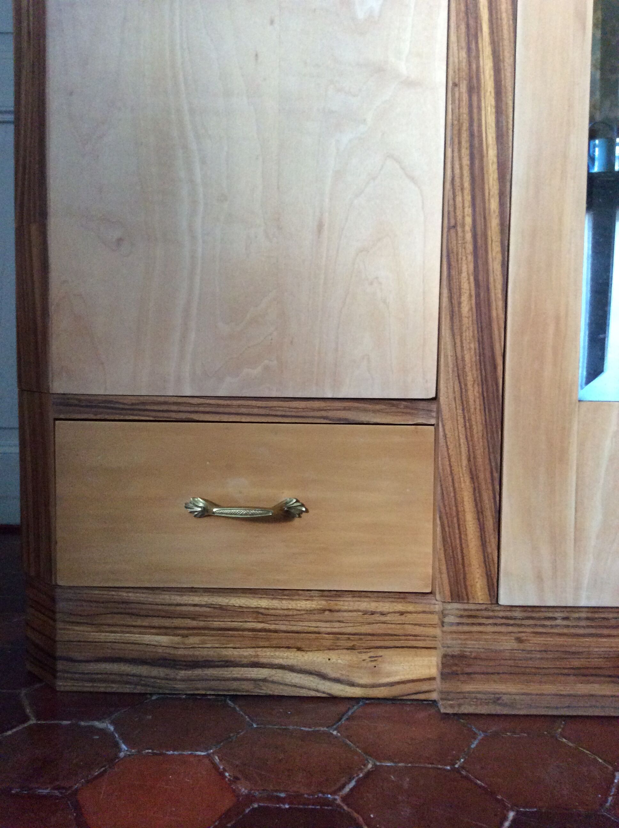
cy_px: 414
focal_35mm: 32
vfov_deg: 56.9
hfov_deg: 44.1
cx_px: 310
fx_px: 765
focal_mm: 3.3
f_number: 2.4
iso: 250
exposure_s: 1/25
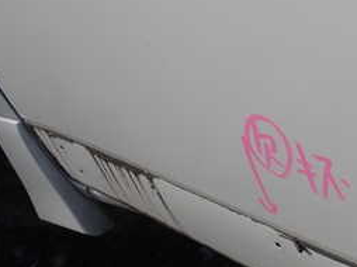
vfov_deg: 20.3
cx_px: 415
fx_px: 732
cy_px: 239
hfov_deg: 25.0
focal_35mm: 71
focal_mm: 5.4
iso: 100
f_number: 9
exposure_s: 1/250
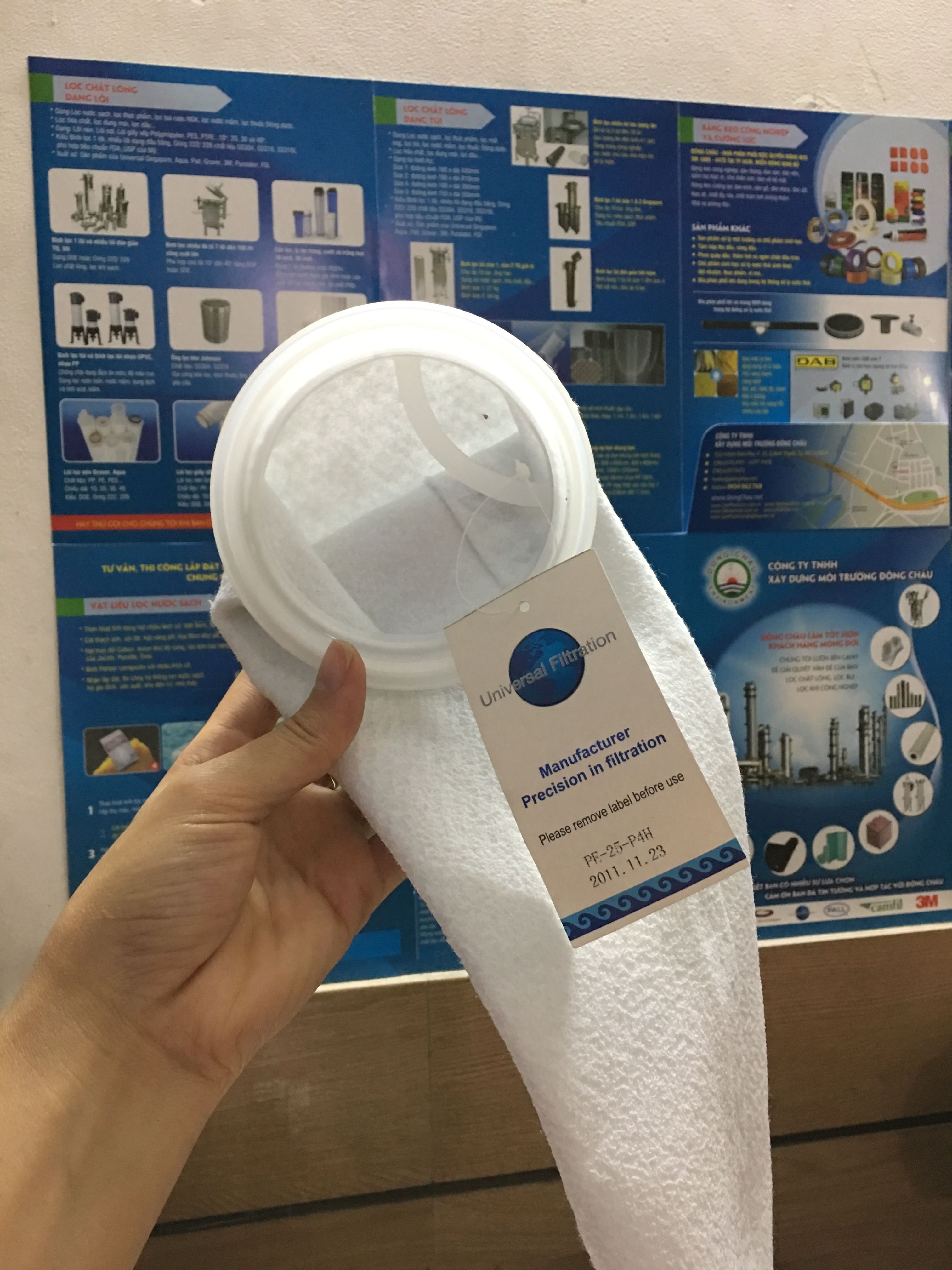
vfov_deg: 61.7
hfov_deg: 48.2
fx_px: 1063
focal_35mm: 29
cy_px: 635
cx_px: 476
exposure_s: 1/10
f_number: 2.2
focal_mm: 4.15
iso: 80
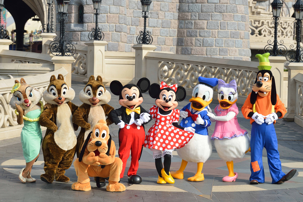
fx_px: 1431
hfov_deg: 12.1
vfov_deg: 8.1
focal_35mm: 170
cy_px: 101
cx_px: 152
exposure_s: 1/1000
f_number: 7.1
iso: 640
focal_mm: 170
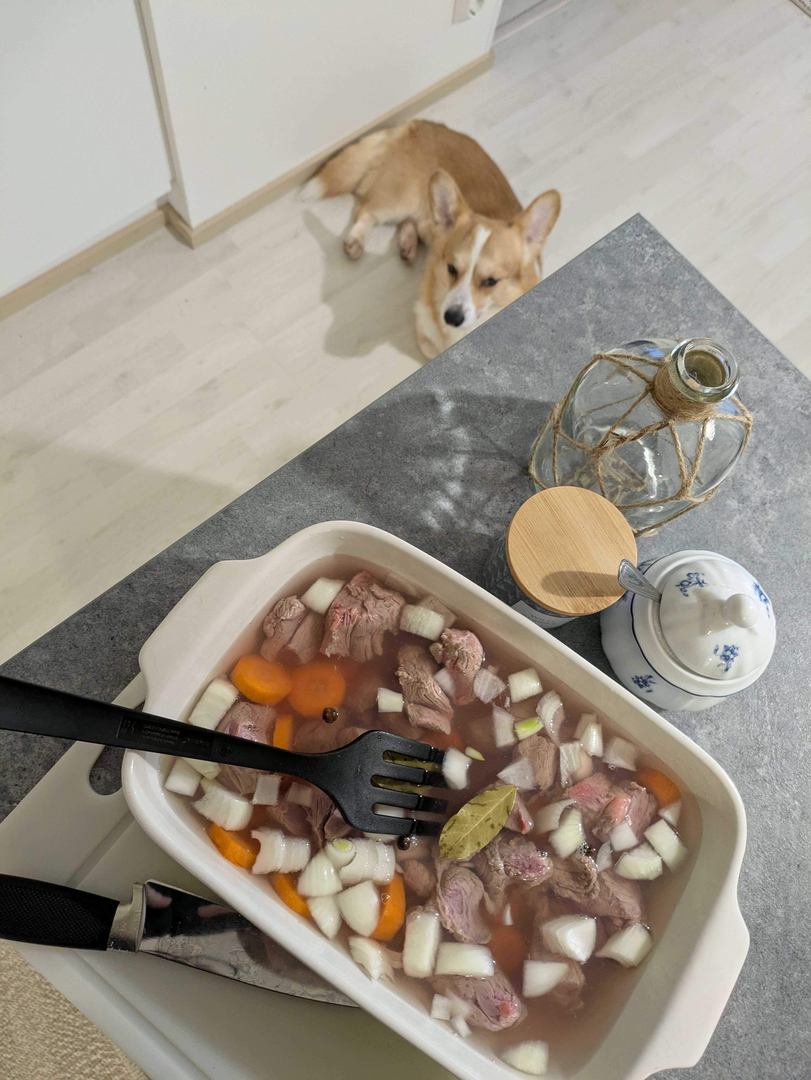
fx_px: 780
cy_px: 540
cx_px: 406
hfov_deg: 54.9
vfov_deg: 69.4
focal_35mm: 25
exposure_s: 1/33.3
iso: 444
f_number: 1.89
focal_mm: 5.43
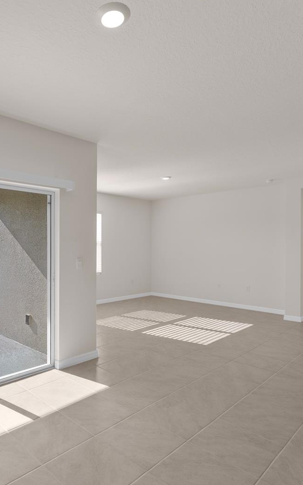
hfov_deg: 52.7
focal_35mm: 22
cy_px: 246
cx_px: 78
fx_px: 291
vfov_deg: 79.7
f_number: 7.1
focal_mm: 14
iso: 400
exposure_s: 1/80
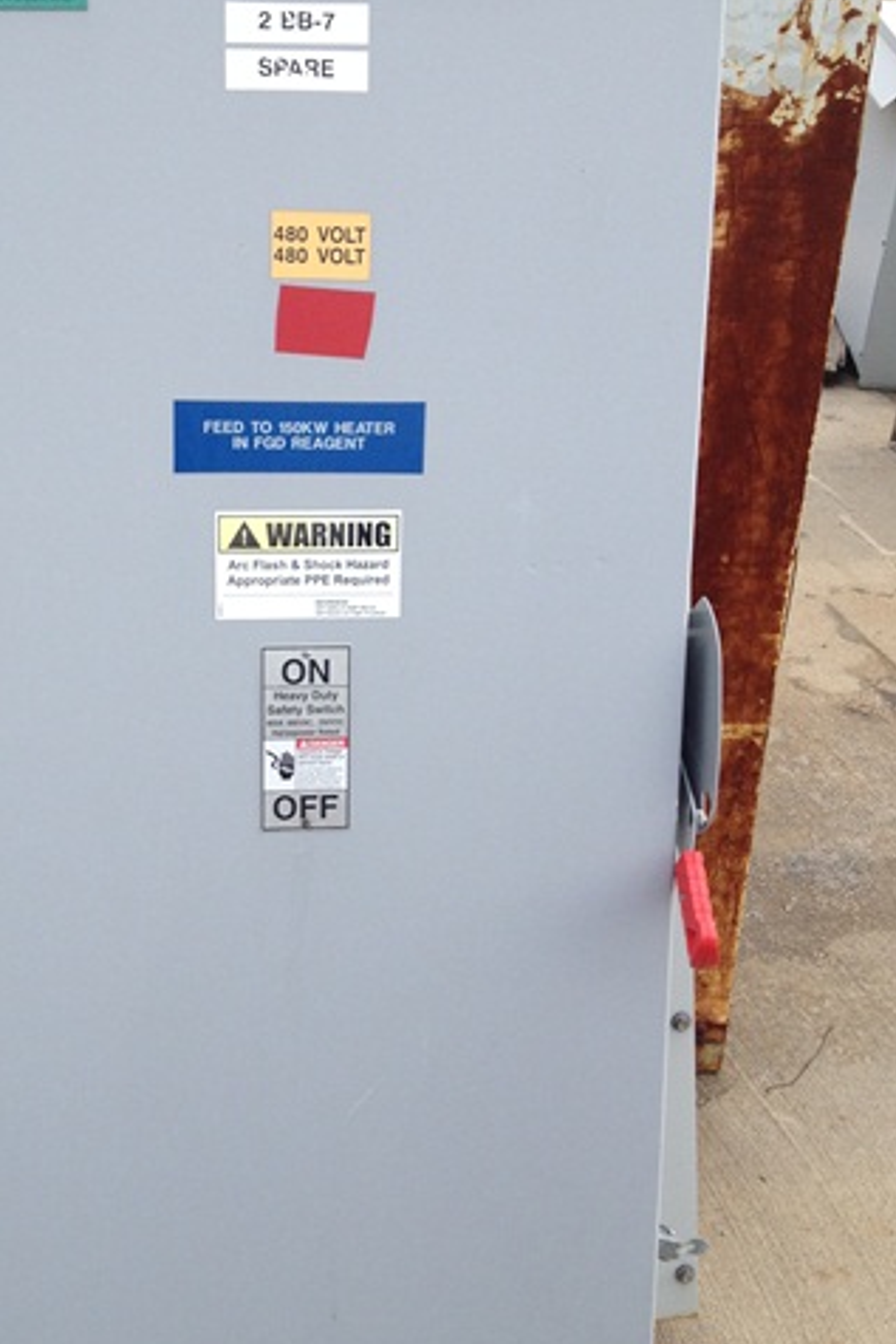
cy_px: 673
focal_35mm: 49
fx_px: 1828
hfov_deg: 27.3
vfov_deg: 40.3
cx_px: 269
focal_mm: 4.28
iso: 50
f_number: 2.4
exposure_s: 1/274
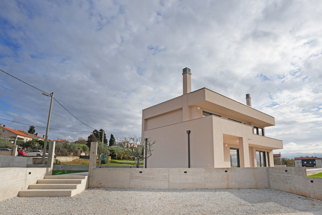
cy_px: 125
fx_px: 170
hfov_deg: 86.2
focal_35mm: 19
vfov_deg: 64.1
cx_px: 186
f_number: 10
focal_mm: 16
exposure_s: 1/250
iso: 100
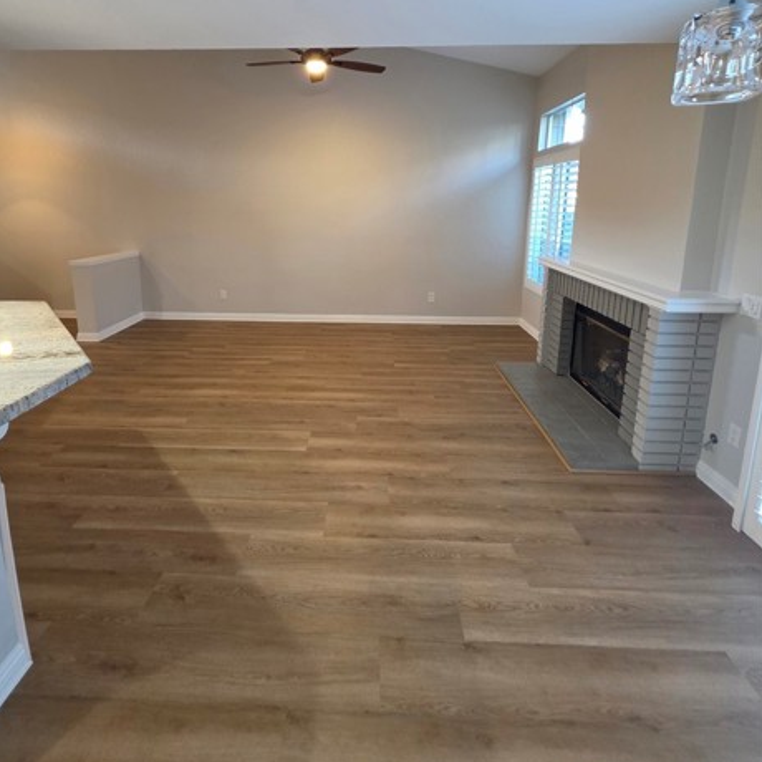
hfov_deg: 87.4
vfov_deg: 85.4
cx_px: 368
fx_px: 398
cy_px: 278
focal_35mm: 16
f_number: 1.9
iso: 250
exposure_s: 1/60
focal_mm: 2.2
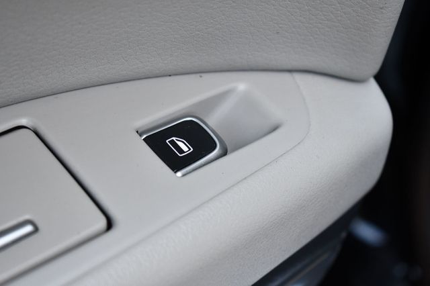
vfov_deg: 16.6
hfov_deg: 24.8
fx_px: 979
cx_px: 215
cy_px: 143
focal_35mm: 82
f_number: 5.6
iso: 800
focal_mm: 55
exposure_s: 1/200
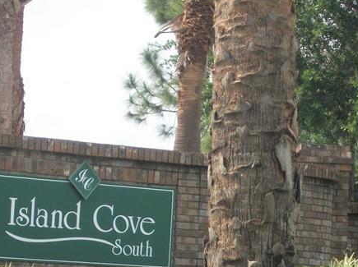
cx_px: 340
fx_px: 2334
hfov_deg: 8.7
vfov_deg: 6.5
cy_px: 300
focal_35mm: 226
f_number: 5.2
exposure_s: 1/320
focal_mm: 17.1
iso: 80
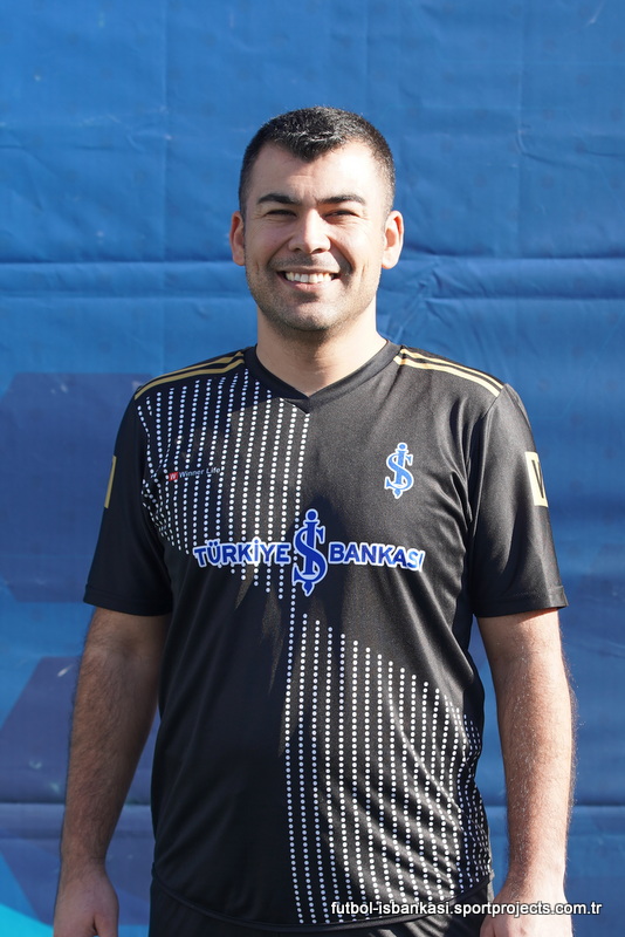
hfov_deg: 18.2
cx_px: 312
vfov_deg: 27.0
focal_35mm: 75
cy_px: 468
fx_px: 1951
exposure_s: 1/250
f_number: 4
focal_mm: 75
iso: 100
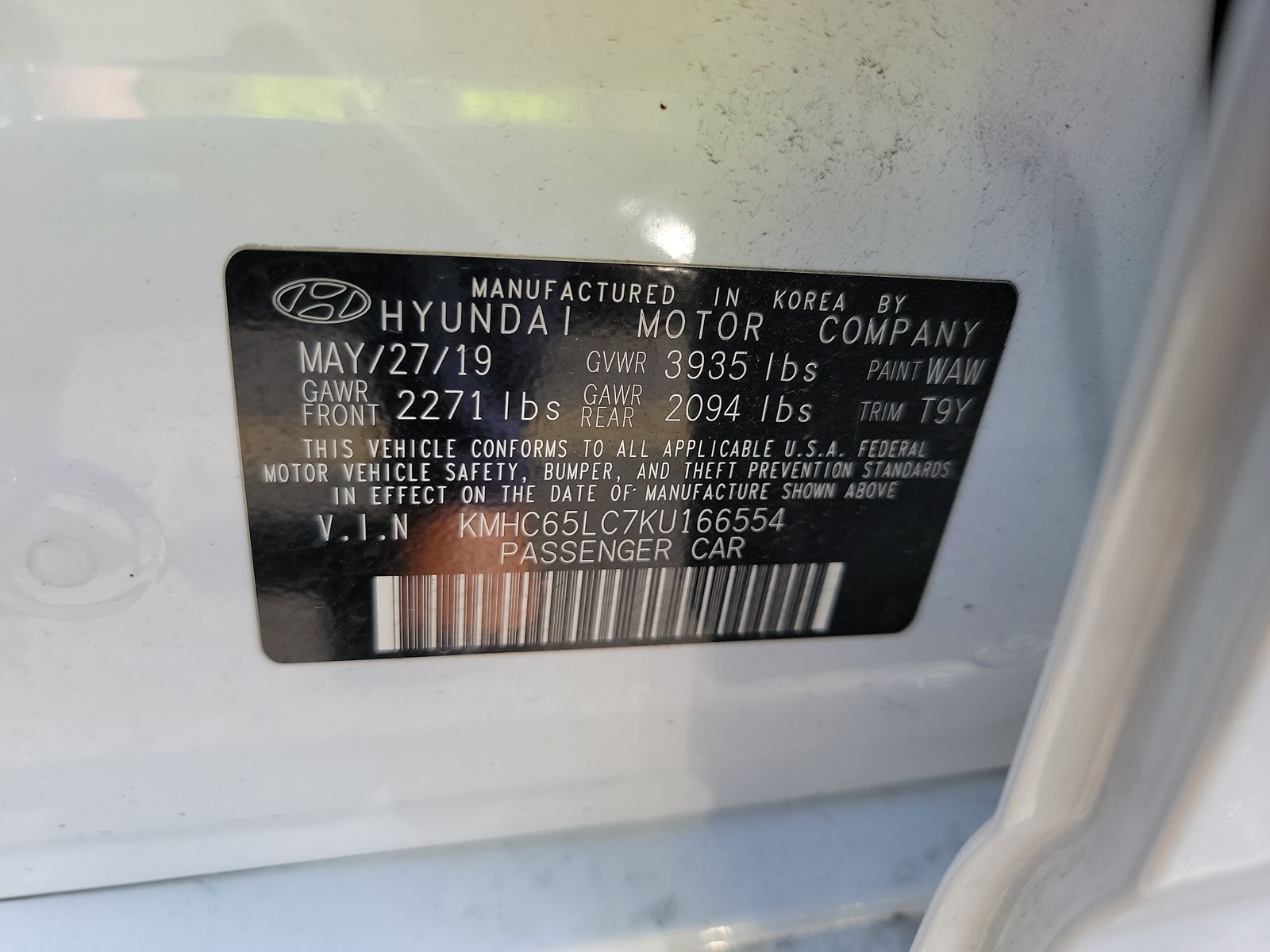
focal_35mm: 24
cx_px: 635
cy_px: 476
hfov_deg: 71.6
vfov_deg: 56.8
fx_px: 881
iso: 60
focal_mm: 6.7
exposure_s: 1/119
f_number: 1.8
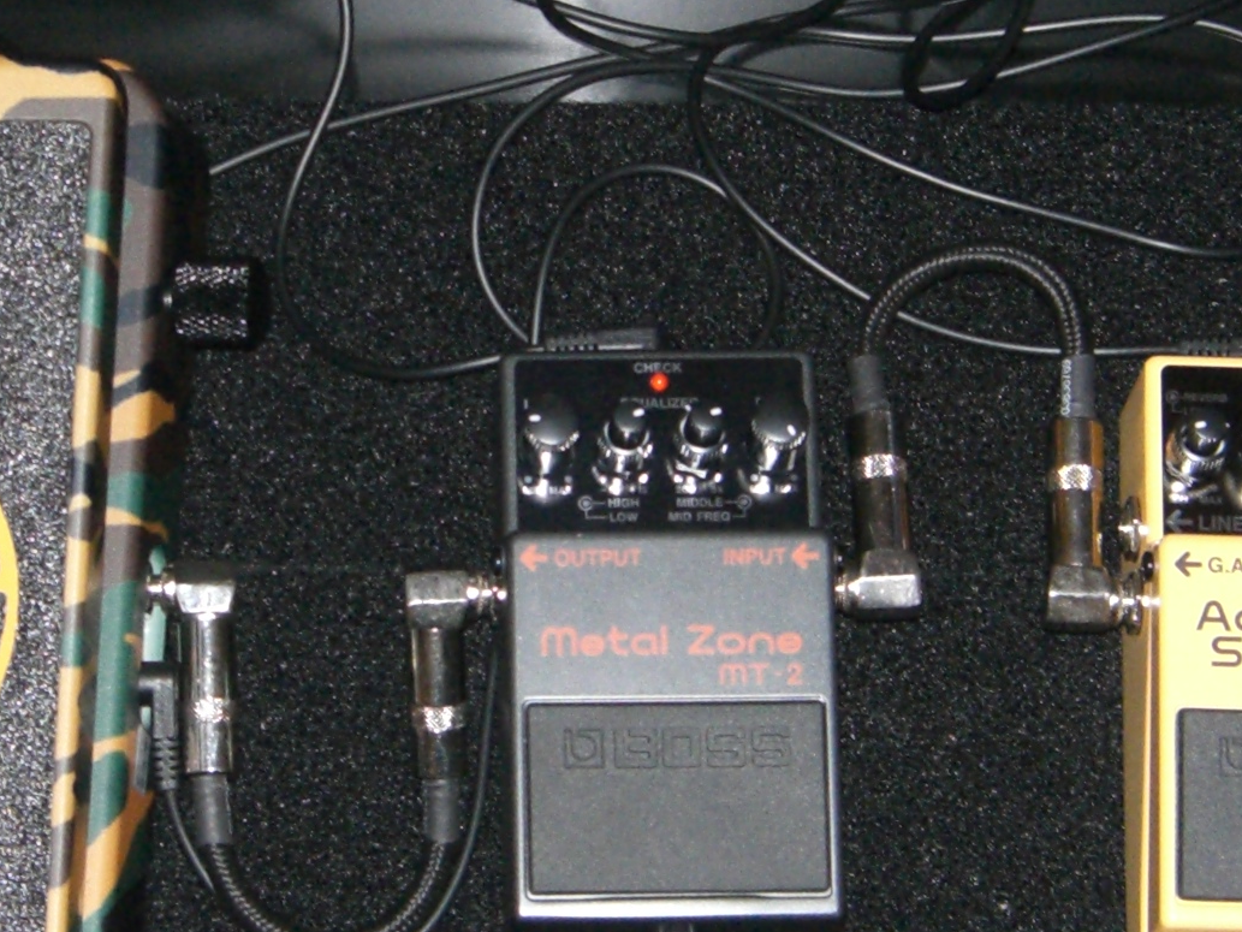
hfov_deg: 17.4
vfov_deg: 13.1
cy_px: 459
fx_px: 4055
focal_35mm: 113
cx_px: 420
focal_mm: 7.9
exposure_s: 1/60
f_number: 2.8
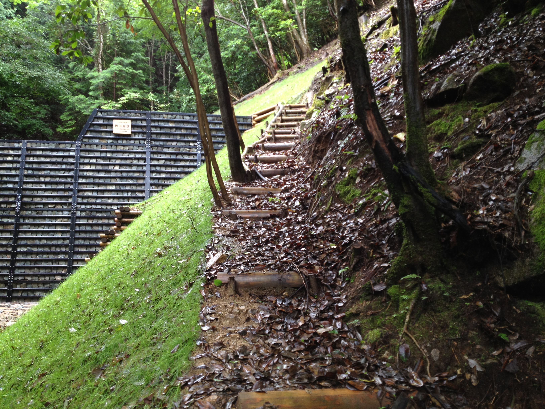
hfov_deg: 52.6
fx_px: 551
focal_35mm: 35
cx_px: 272
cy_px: 204
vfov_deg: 40.7
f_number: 2.4
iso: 64
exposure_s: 1/30
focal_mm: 4.28
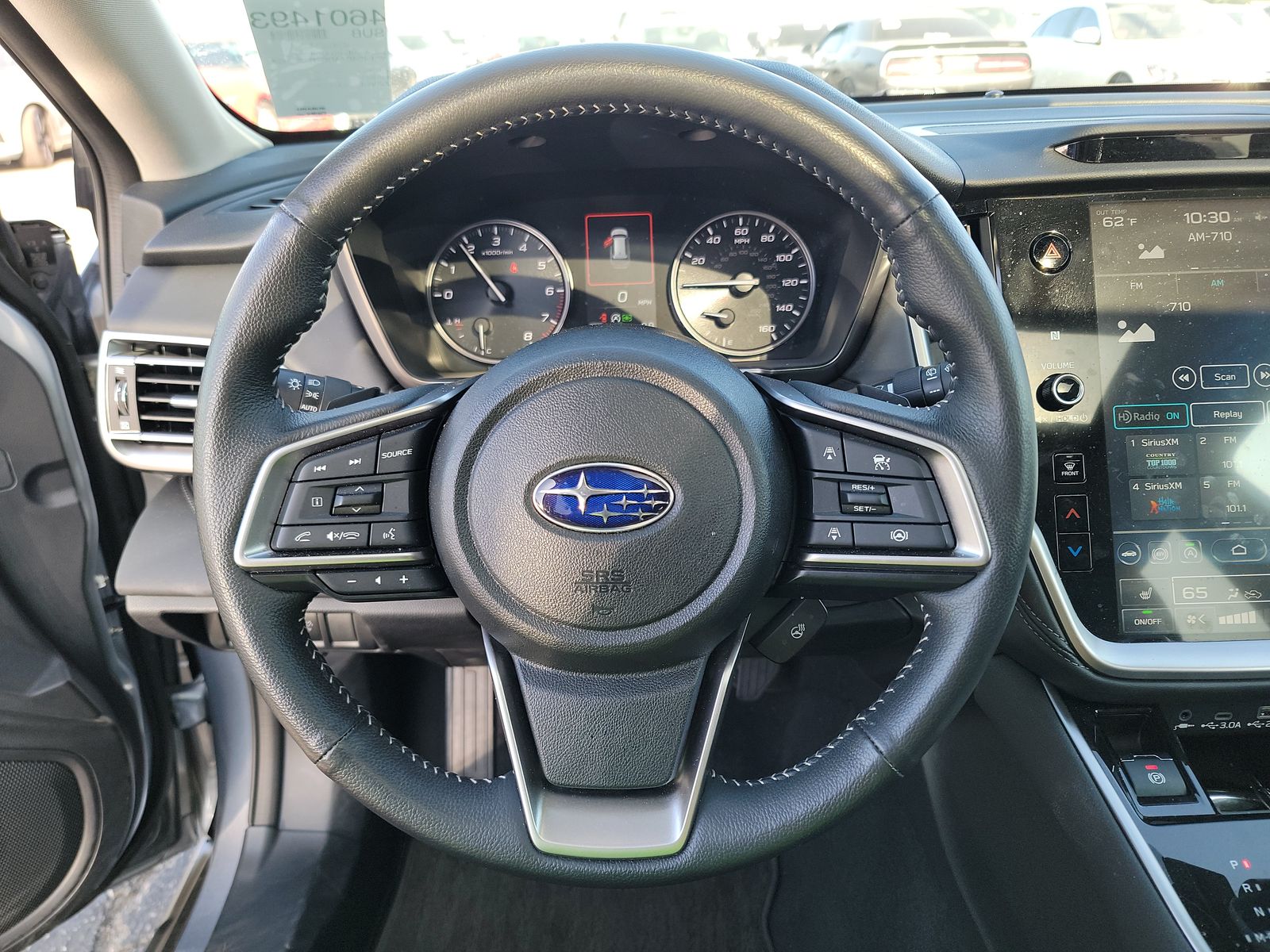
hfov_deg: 71.6
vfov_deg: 56.8
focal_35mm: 24
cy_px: 476
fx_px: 881
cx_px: 635
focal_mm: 6.7
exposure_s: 1/59
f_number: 1.8
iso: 71
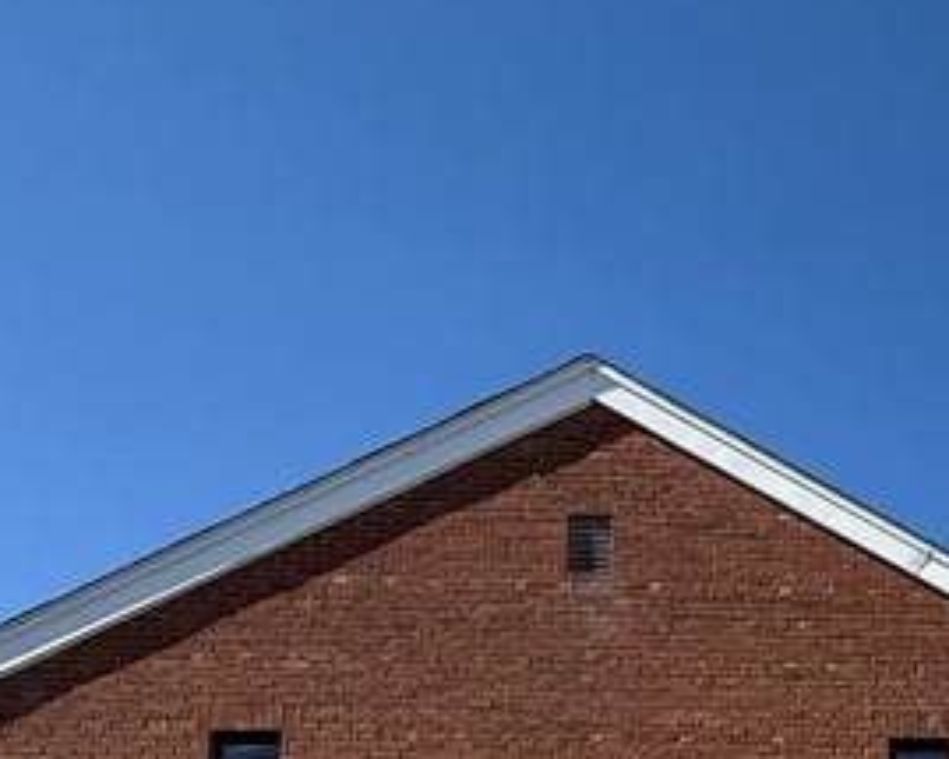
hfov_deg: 27.9
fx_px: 1460
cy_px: 1278
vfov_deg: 21.6
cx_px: 1319
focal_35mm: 52
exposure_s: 1/1145
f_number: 2.2
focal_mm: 2.22
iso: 50
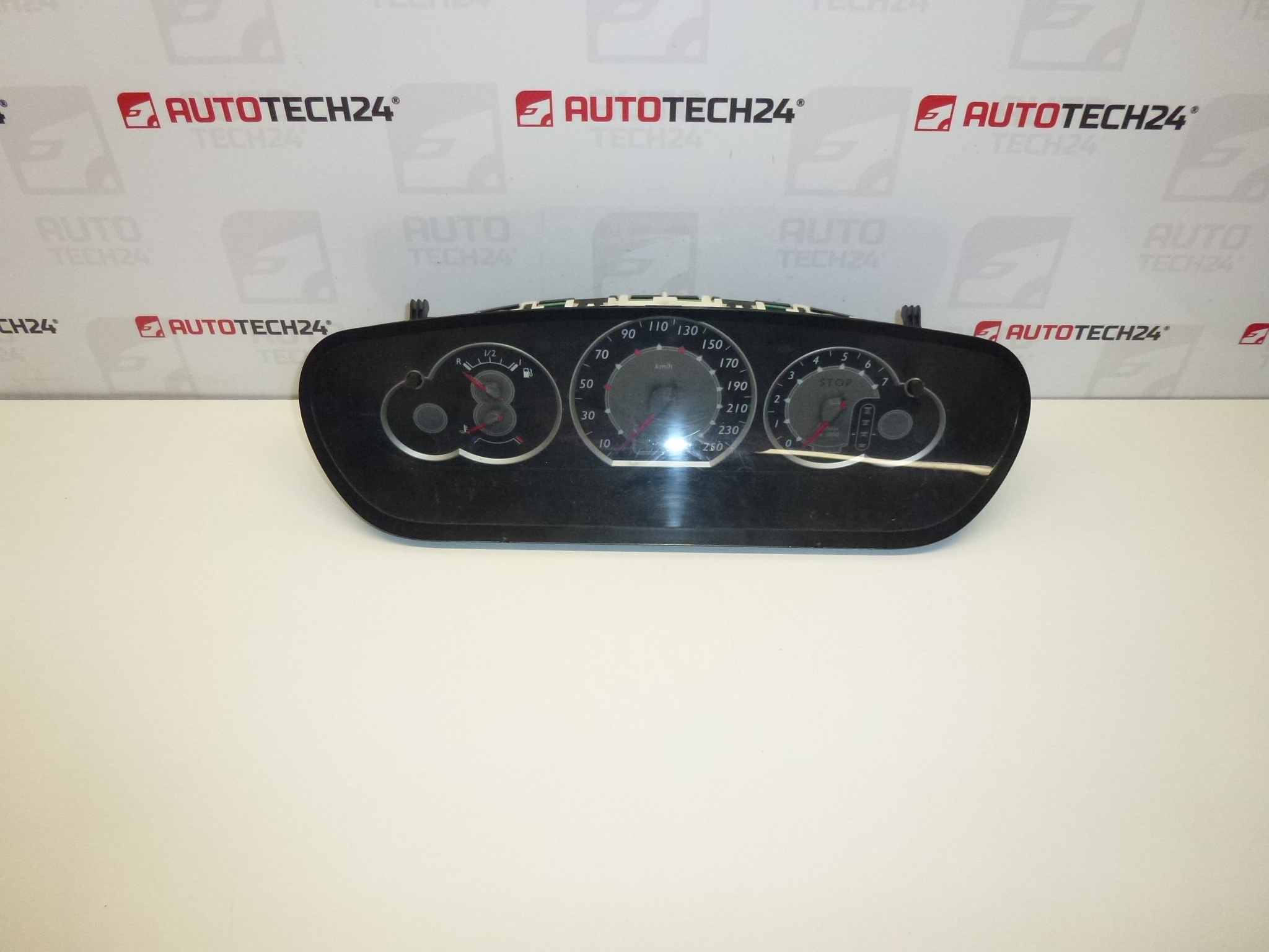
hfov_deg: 71.6
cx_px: 634
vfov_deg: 56.8
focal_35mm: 24
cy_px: 476
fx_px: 880
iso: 400
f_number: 3.3
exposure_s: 1/400
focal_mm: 4.3
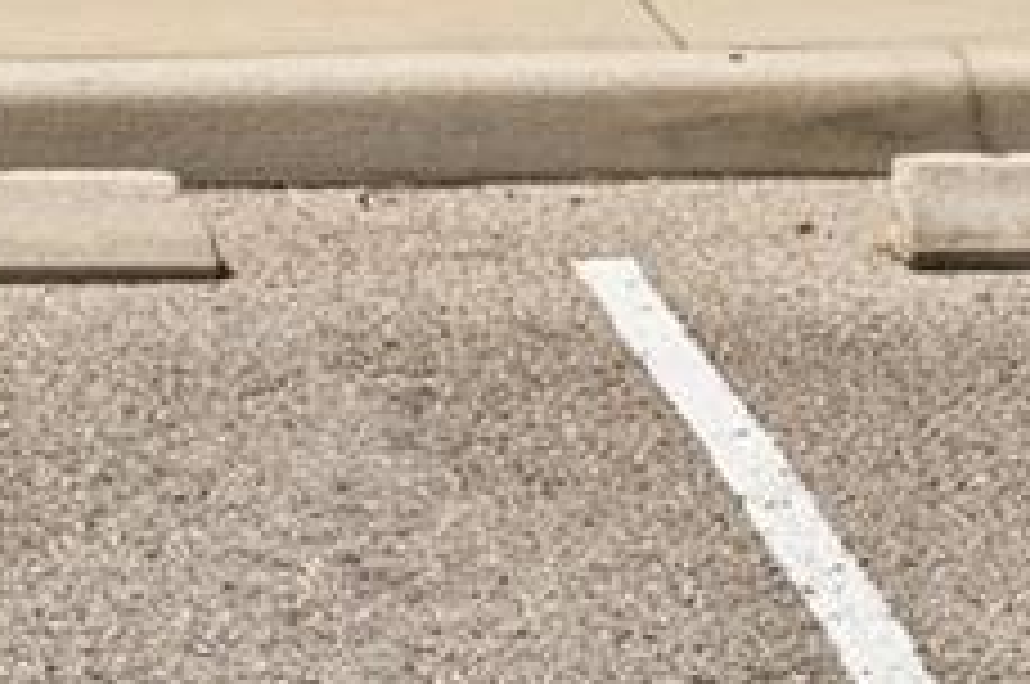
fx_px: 6000
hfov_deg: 9.5
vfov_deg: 6.2
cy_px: -1071
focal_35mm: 210
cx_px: -495
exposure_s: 1/2000
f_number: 4
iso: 320
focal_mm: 30
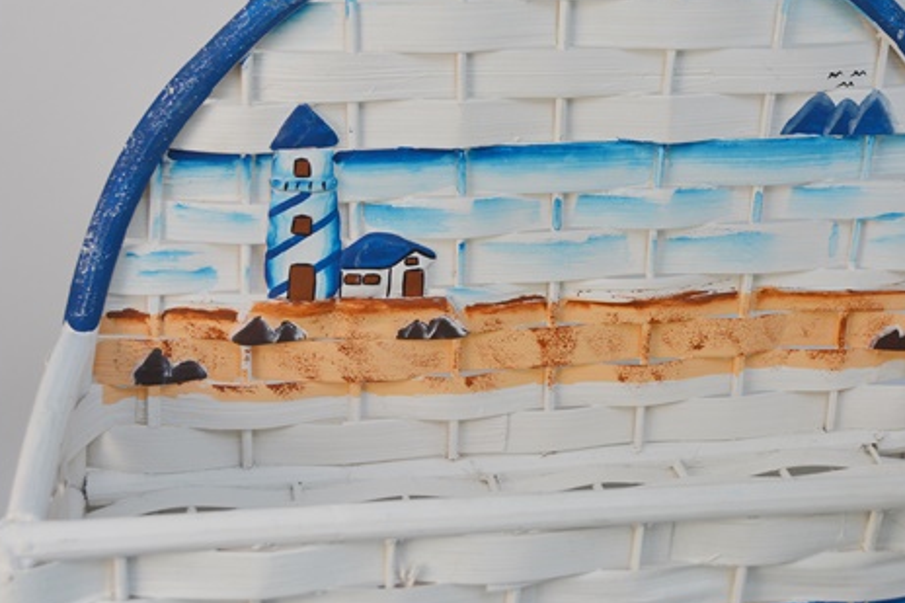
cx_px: 556
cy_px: 224
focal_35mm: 66
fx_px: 1658
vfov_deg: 20.6
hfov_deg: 30.4
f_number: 6.3
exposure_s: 1/160
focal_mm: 34
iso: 200
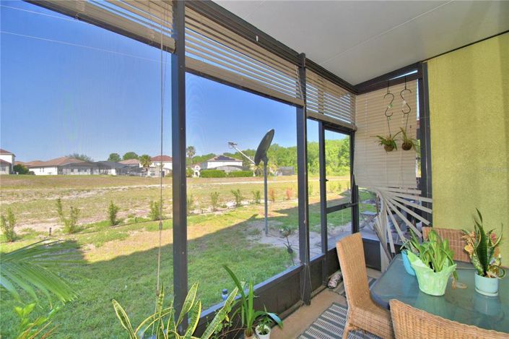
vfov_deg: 77.2
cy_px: 170
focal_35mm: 15
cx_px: 254
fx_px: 212
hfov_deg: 100.4
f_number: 7.1
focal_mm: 10
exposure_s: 1/250
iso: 100
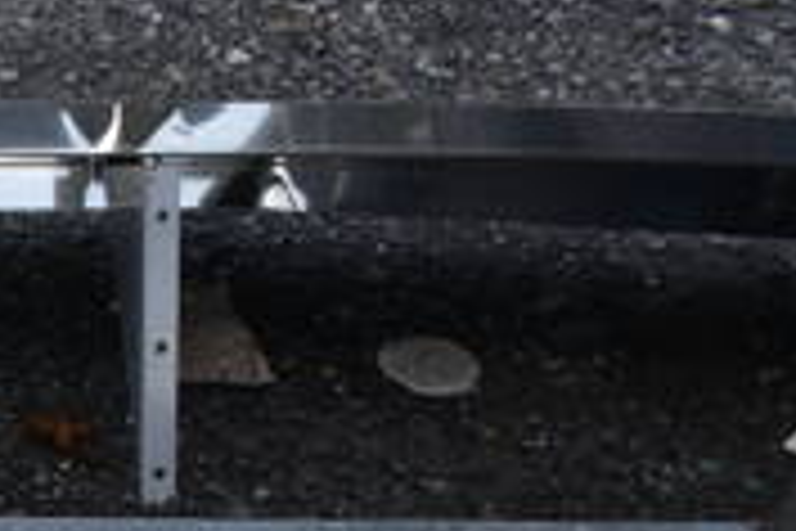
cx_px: -301
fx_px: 2056
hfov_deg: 19.8
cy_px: 909
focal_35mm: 93
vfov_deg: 13.4
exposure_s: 1/200
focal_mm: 18
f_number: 7.1
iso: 100
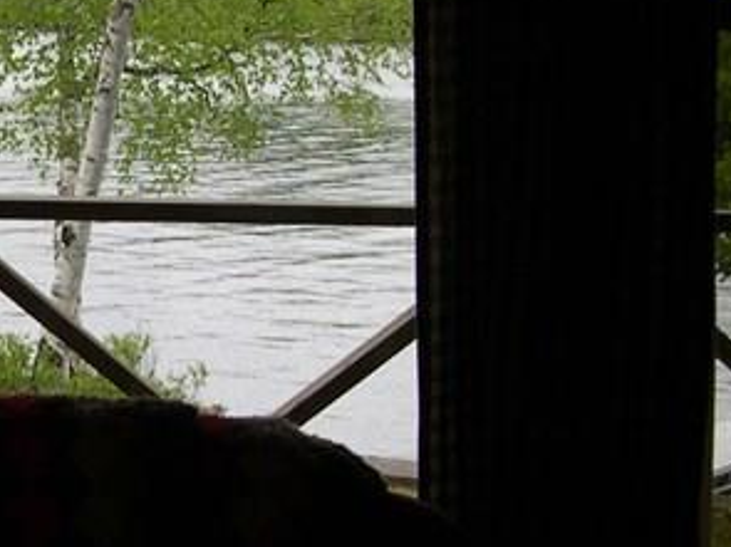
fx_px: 2786
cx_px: -243
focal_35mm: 132
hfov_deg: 14.3
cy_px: 319
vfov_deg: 11.2
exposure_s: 1/286
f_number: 2.8
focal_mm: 8
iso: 100
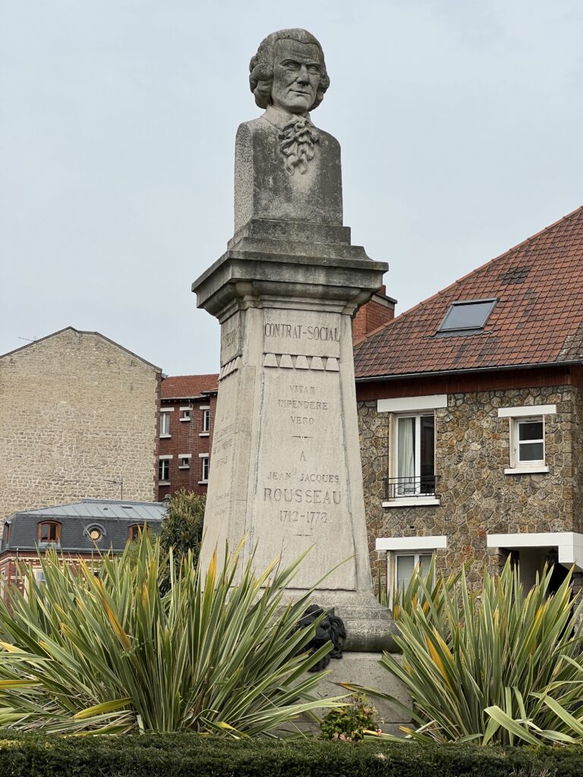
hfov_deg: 19.1
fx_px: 1729
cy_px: 388
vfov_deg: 25.3
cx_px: 292
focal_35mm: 77
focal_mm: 9
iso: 32
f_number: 2.8
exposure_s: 1/1064
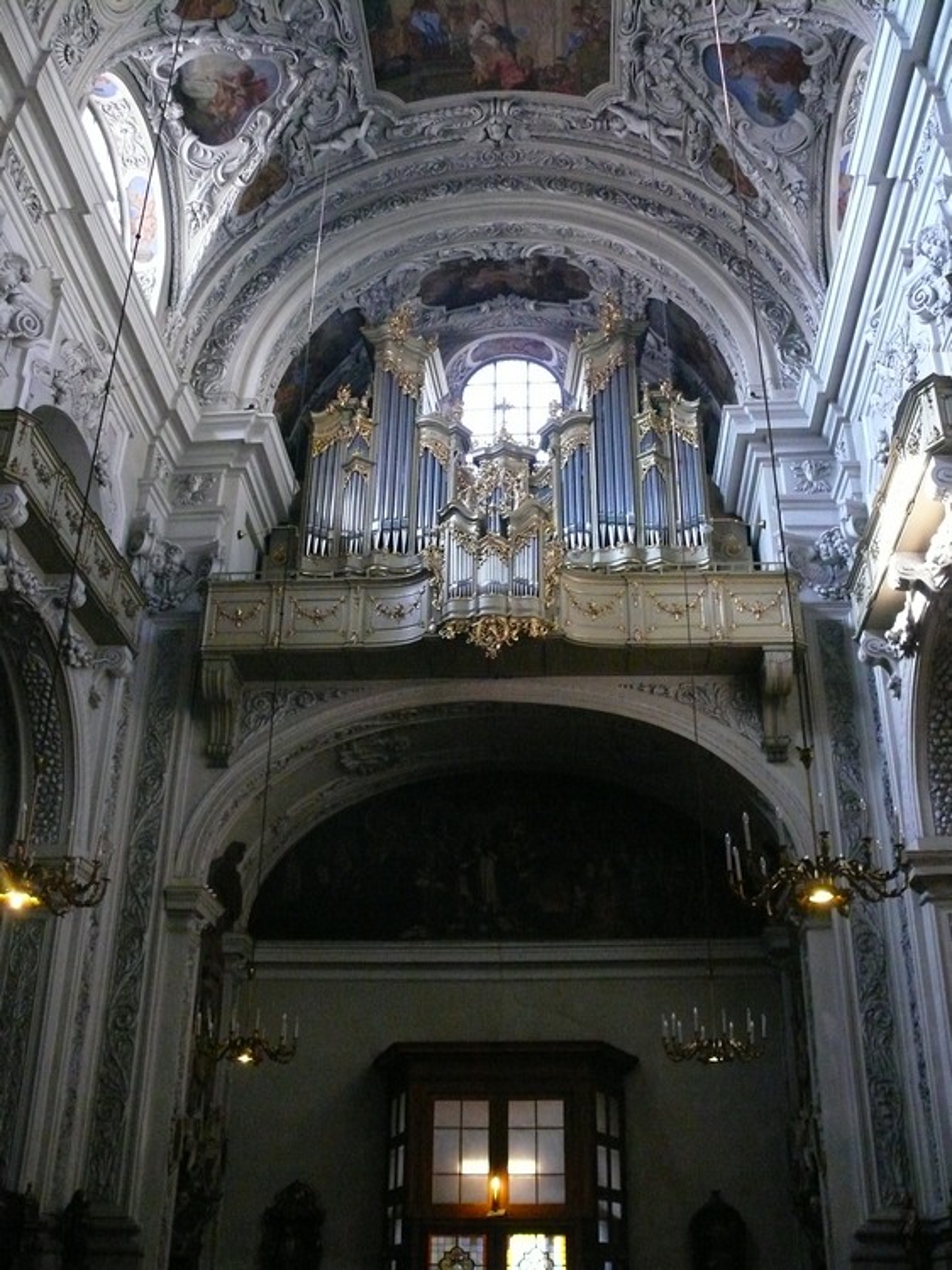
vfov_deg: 52.6
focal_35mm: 35
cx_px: 476
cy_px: 635
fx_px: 1284
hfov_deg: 40.7
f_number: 2.8
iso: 800
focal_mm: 7.4
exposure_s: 1/25
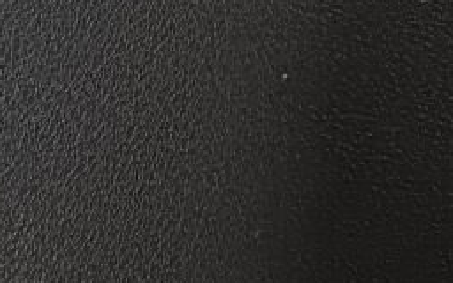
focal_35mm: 139
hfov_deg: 11.8
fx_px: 1716
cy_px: 173
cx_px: 1129
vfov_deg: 9.4
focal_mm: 5.31
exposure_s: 1/50
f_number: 1.7
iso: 764
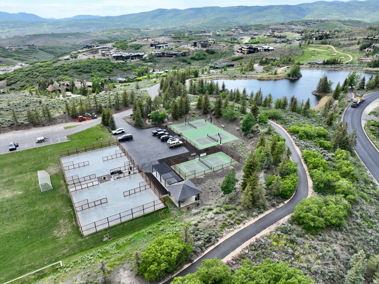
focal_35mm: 24
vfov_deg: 56.8
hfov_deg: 71.6
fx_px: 263
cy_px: 142
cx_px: 190
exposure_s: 1/2000
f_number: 2.8
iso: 340
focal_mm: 12.29
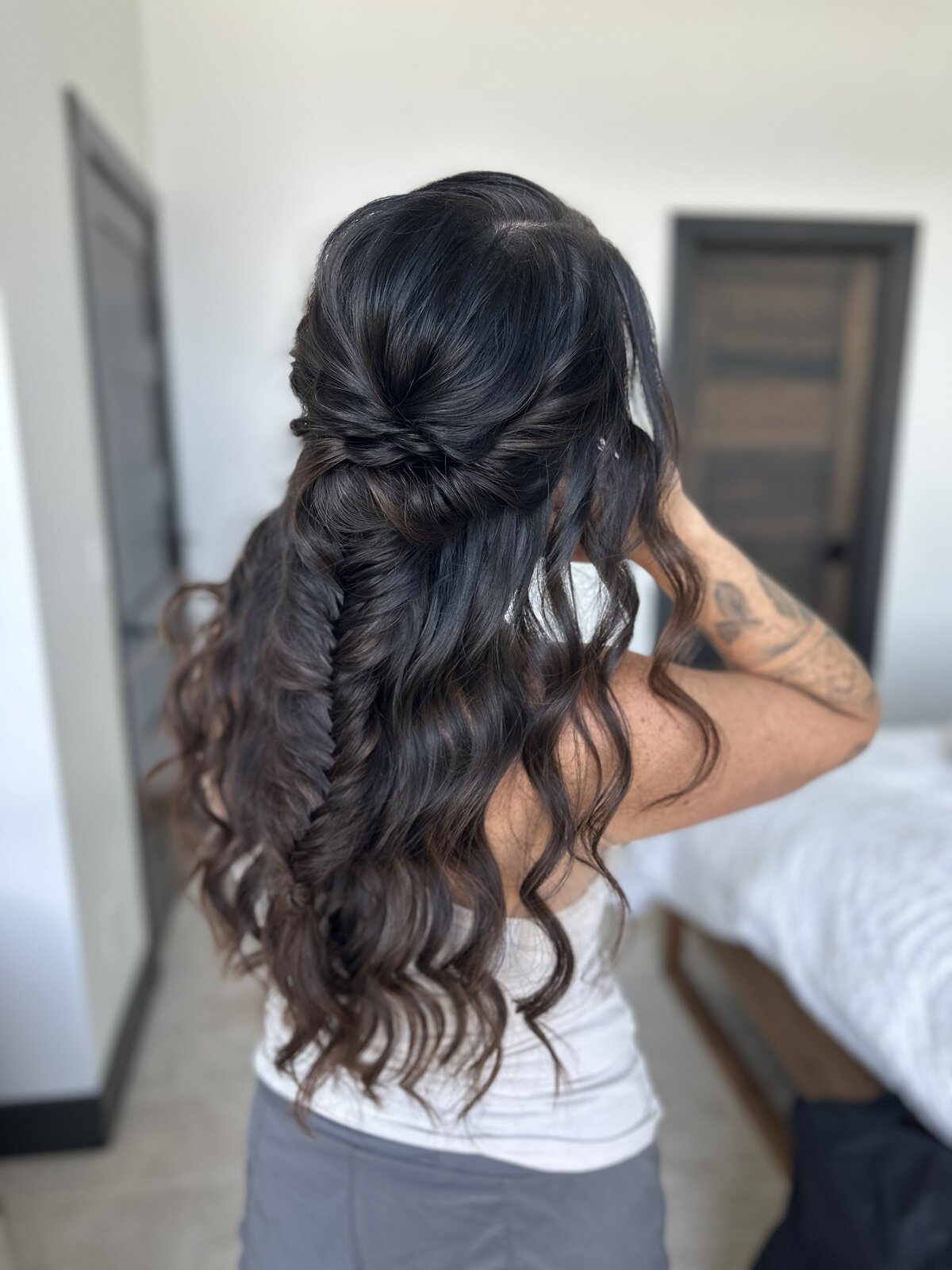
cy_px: 635
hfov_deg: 56.8
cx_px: 476
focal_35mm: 24
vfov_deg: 71.6
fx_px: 880
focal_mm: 6.86
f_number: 1.78
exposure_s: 1/121
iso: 125
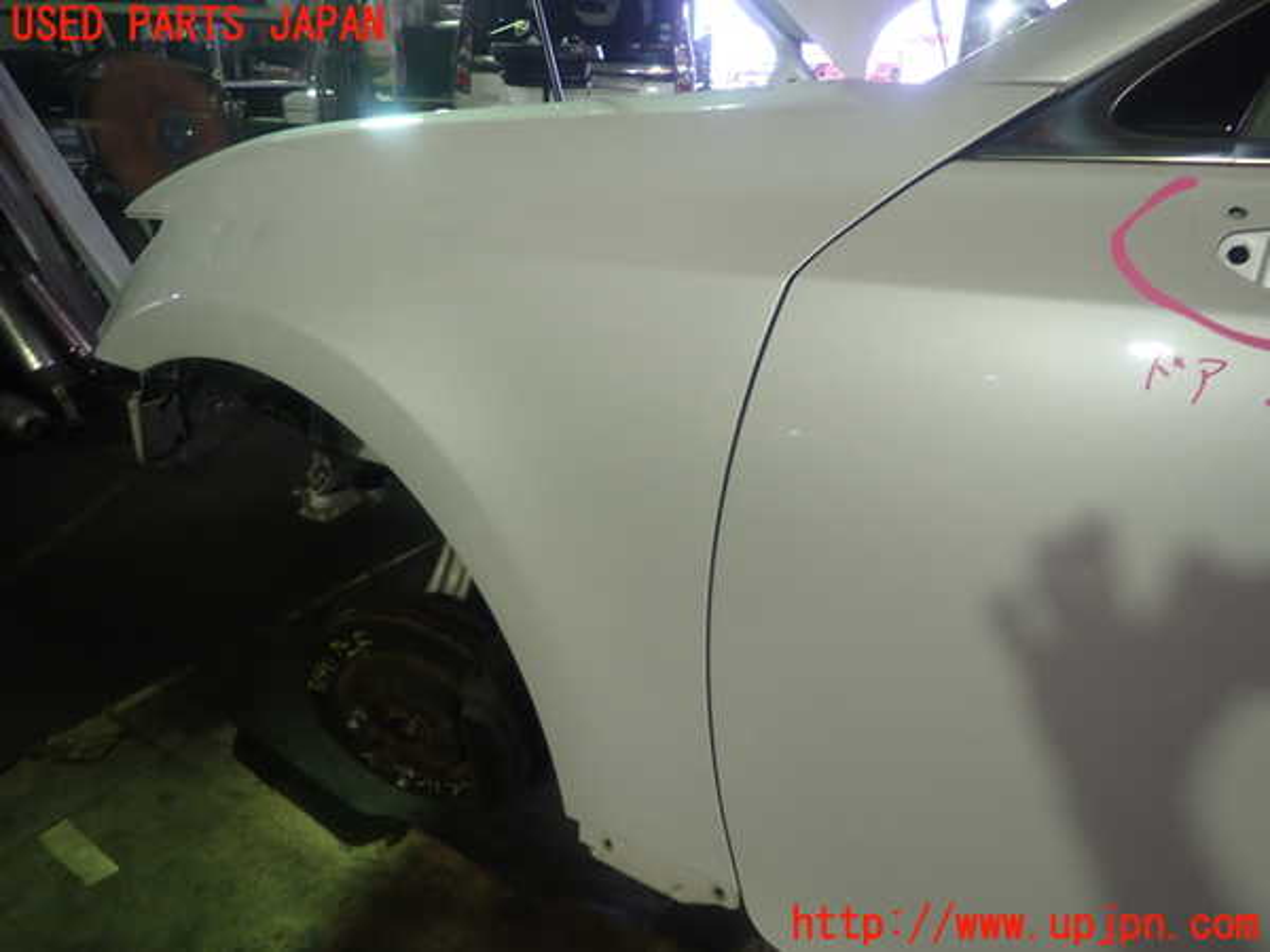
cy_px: 476
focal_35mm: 25
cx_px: 635
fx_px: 917
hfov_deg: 69.4
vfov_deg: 54.9
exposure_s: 1/40
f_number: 2
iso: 200
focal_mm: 4.5
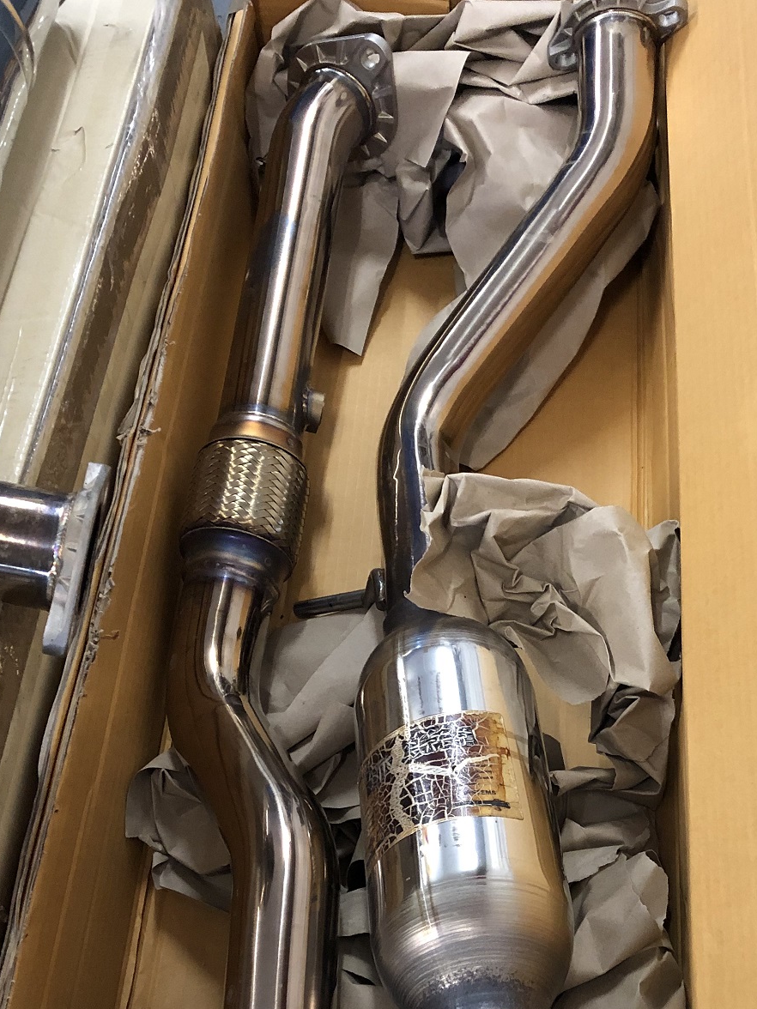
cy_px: 769
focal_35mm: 48
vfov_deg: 38.5
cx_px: 516
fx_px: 1400
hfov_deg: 30.0
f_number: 1.8
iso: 100
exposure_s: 1/13
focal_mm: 3.99
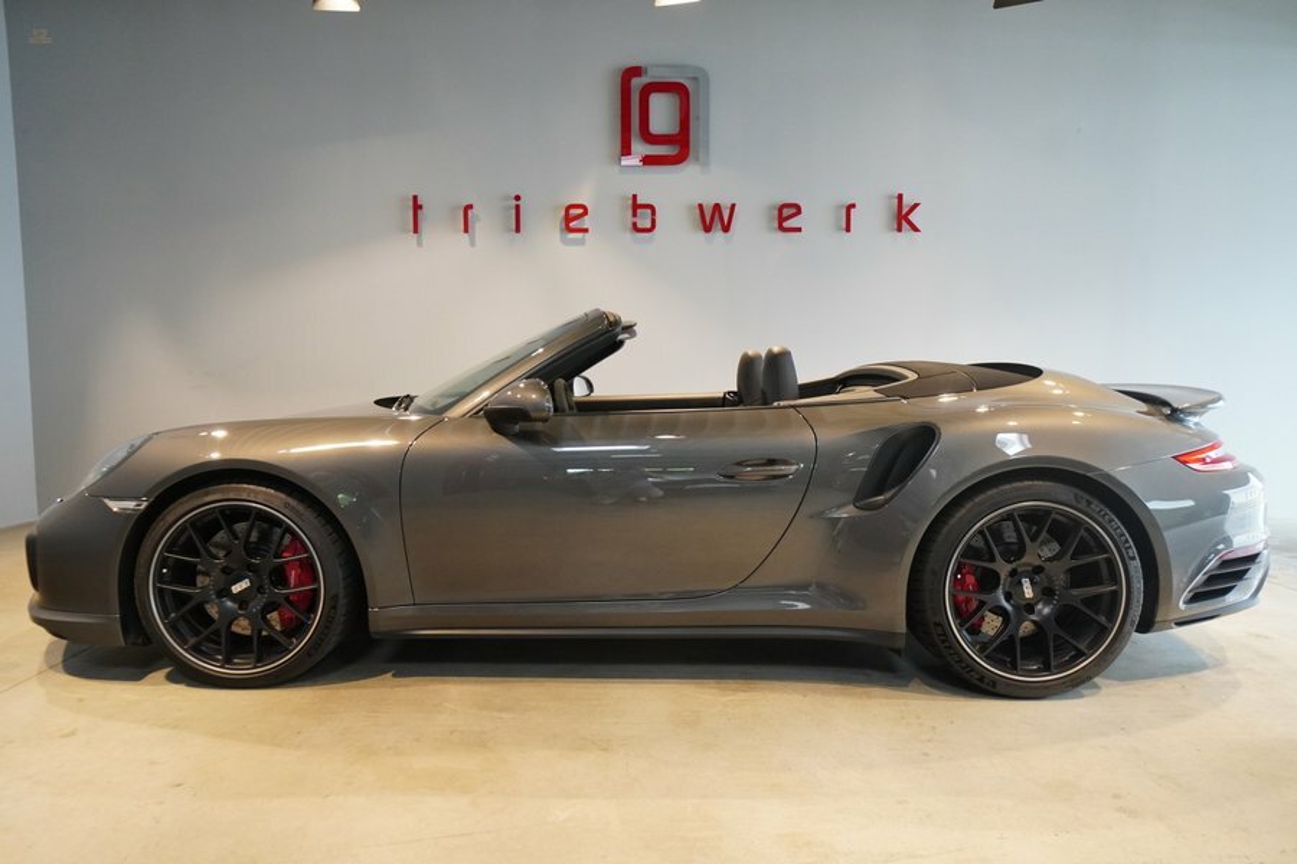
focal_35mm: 21
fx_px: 757
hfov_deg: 81.2
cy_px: 432
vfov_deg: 59.5
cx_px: 648
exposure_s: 1/50
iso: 2000
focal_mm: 14
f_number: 5
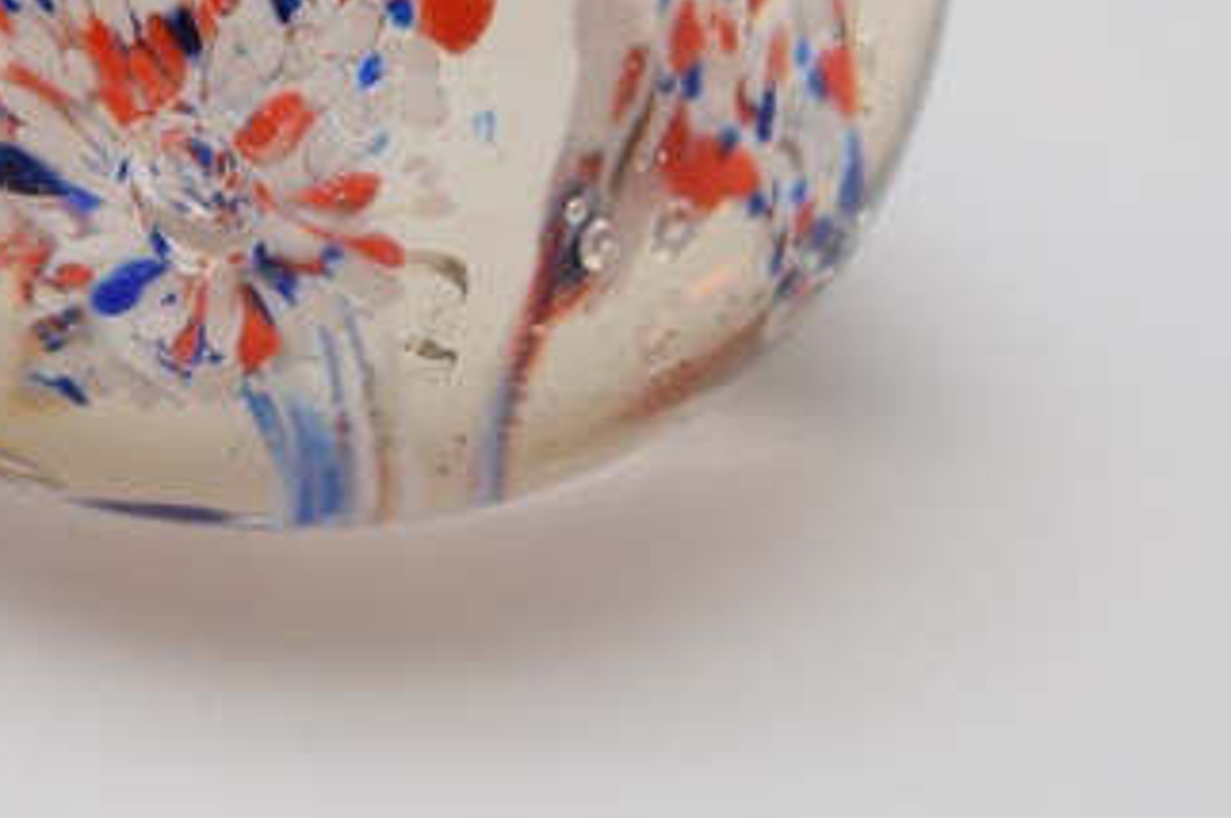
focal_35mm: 257
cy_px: -82
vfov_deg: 5.3
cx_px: 176
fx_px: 8764
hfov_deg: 8.0
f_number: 5.6
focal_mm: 55
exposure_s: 1/80
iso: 800
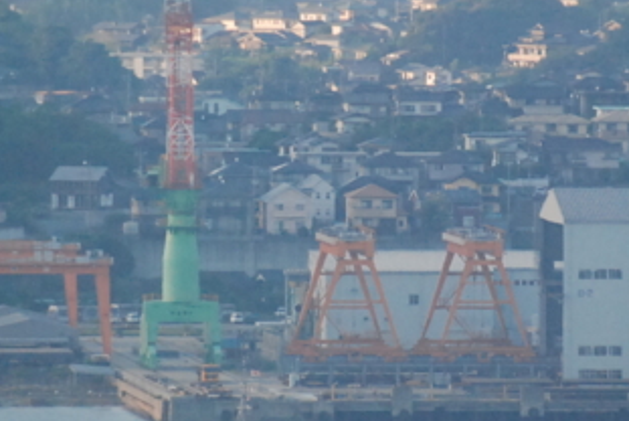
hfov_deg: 1.8
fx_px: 20251
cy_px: 178
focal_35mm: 1158
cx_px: 384
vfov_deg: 1.2
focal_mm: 300
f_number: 6.3
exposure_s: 1/1600
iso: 1600
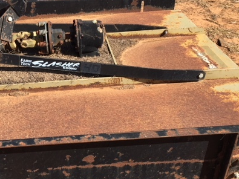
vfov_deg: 30.8
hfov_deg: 39.8
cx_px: 75
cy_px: 107
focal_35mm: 47
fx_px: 324
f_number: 2.2
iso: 25
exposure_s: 1/1026
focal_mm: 4.15
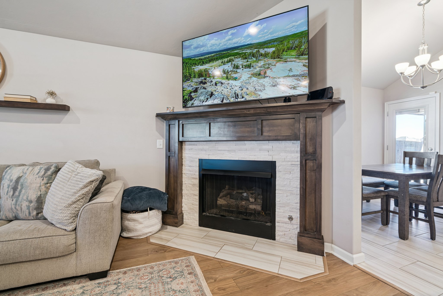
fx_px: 197
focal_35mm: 16
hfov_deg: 96.7
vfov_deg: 73.8
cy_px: 148
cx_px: 222
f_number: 7.1
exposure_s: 1/8
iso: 200
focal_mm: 16
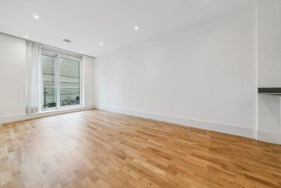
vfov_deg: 90.0
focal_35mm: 12
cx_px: 140
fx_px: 94
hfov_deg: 112.6
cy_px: 94
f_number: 8
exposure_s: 1/10
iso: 320
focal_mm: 12
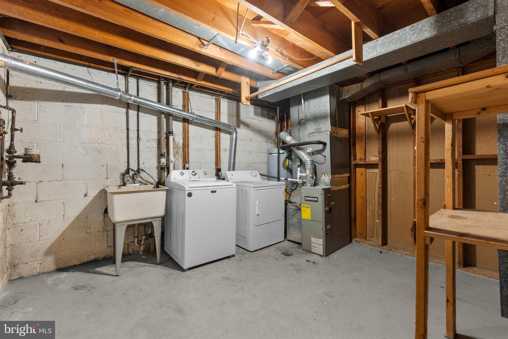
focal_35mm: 15
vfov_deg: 77.3
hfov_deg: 100.4
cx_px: 254
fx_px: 212
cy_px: 170
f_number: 9
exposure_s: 2
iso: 100
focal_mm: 10
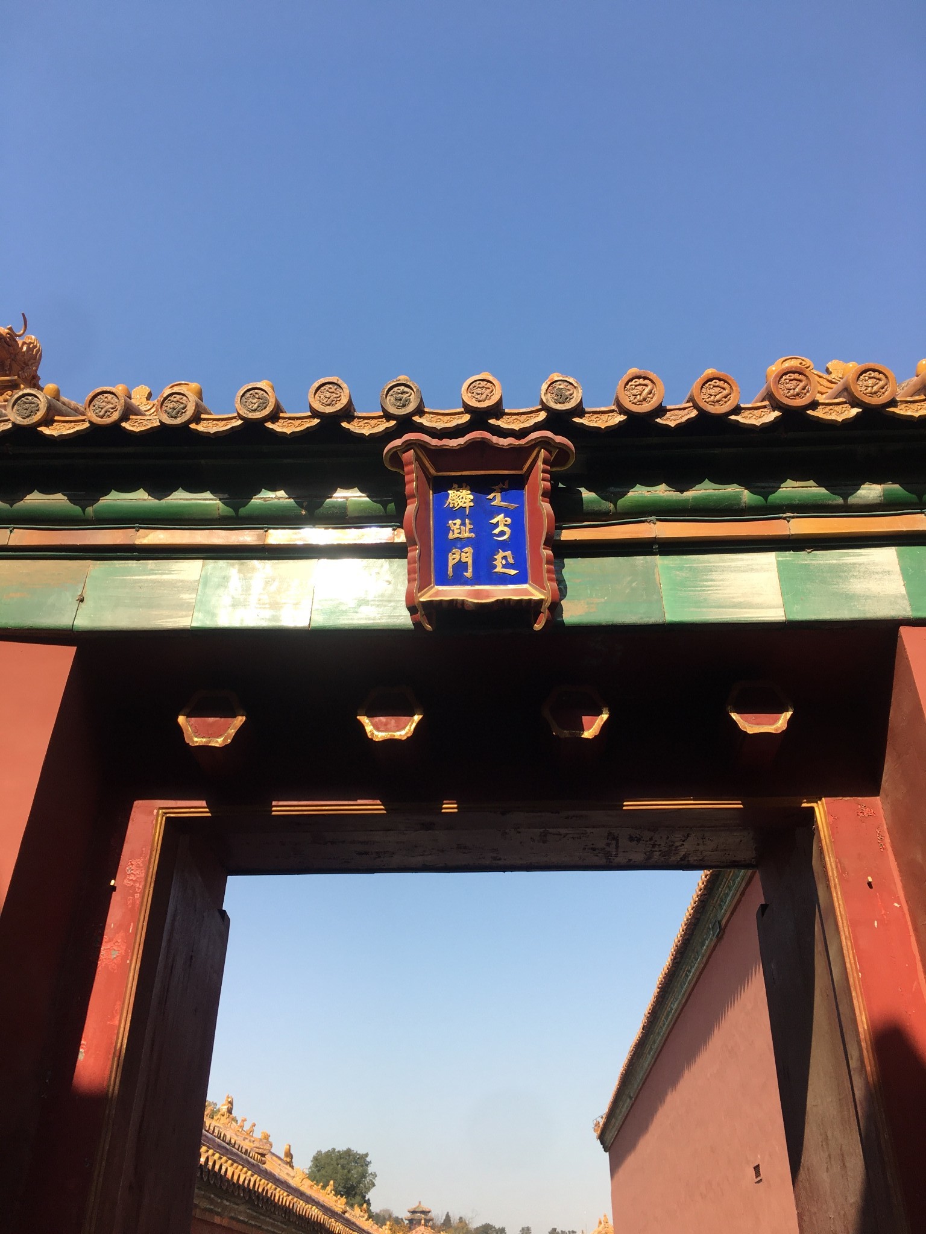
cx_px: 463
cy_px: 617
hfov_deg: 48.2
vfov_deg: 61.7
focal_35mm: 29
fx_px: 1034
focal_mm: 4.15
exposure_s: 1/962
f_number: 2.2
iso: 25
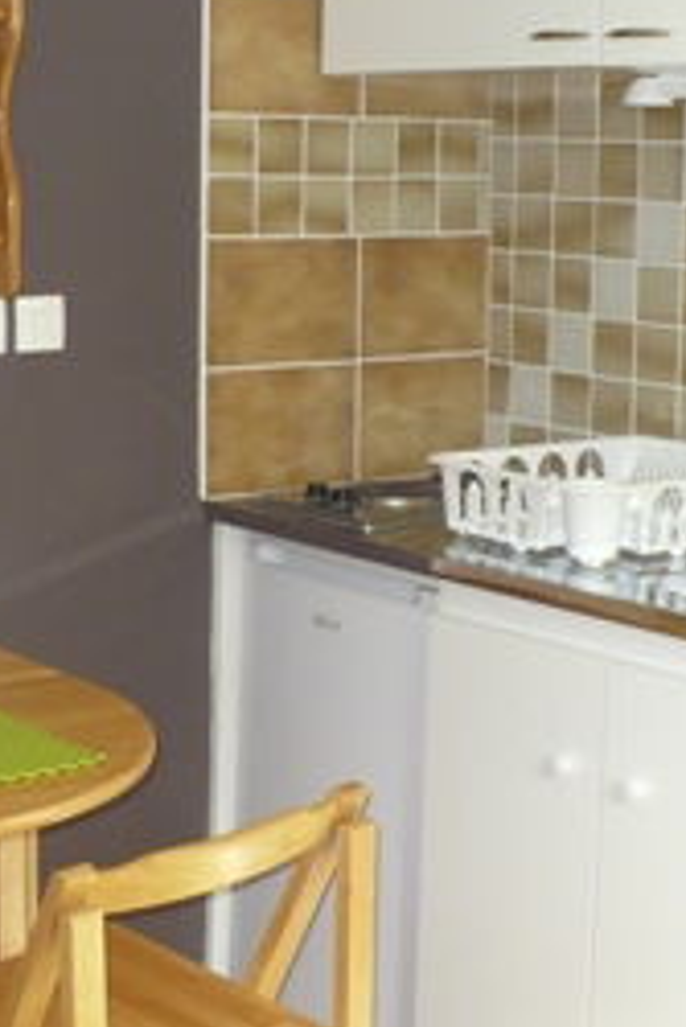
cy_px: 423
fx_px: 2026
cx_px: 170
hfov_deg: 19.1
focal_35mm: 71
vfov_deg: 28.4
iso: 200
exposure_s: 1/30
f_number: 2.8
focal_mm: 6.1
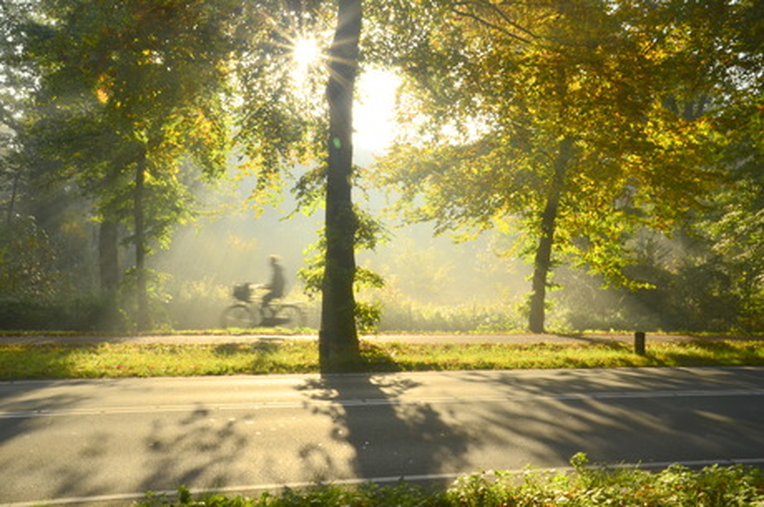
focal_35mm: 40
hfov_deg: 48.0
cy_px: 254
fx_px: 858
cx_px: 382
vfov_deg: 32.9
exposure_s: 1/30
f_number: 25
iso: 400
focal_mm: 27
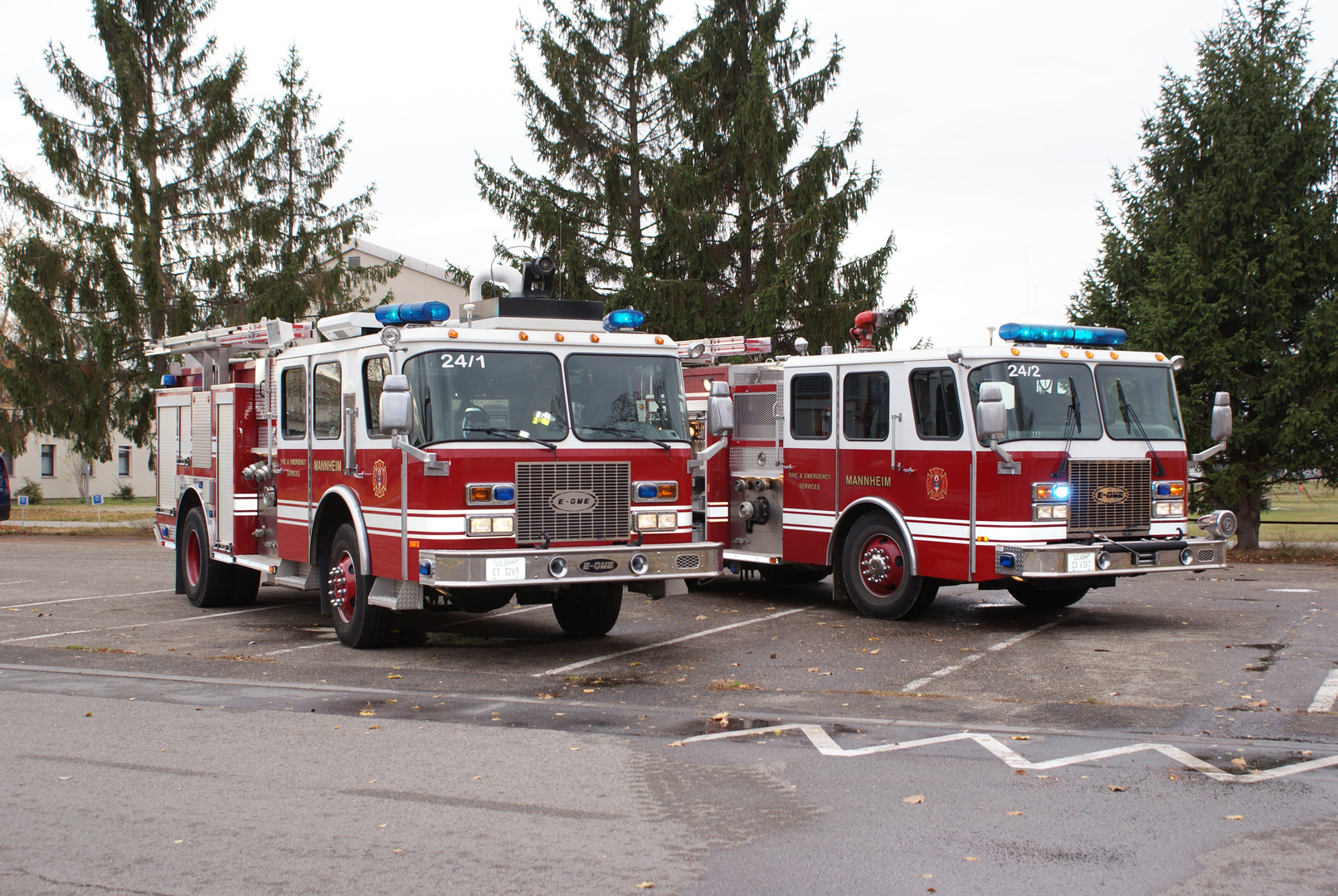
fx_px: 1675
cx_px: 669
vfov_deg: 30.0
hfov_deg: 43.6
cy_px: 448
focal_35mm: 45
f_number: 5.6
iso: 100
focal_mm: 30
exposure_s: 1/80
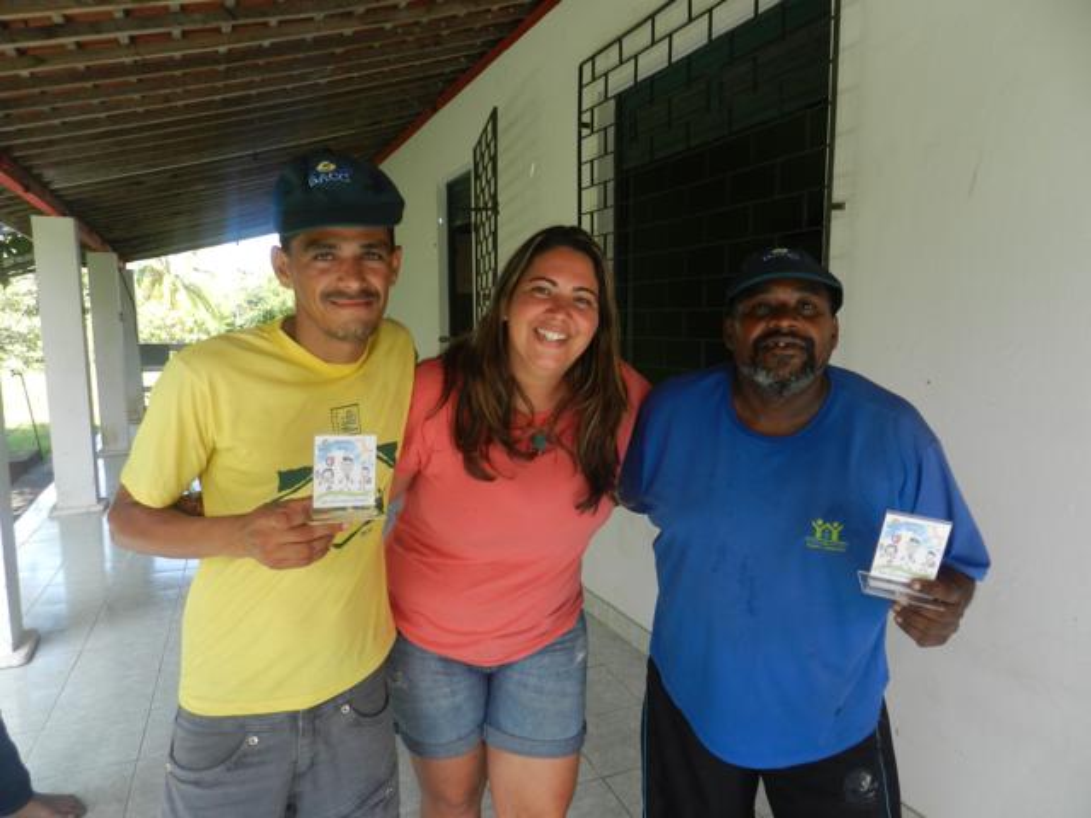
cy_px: 409
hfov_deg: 73.9
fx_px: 725
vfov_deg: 58.9
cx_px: 546
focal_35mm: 23
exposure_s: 1/160
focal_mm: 4
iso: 160
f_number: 3.4
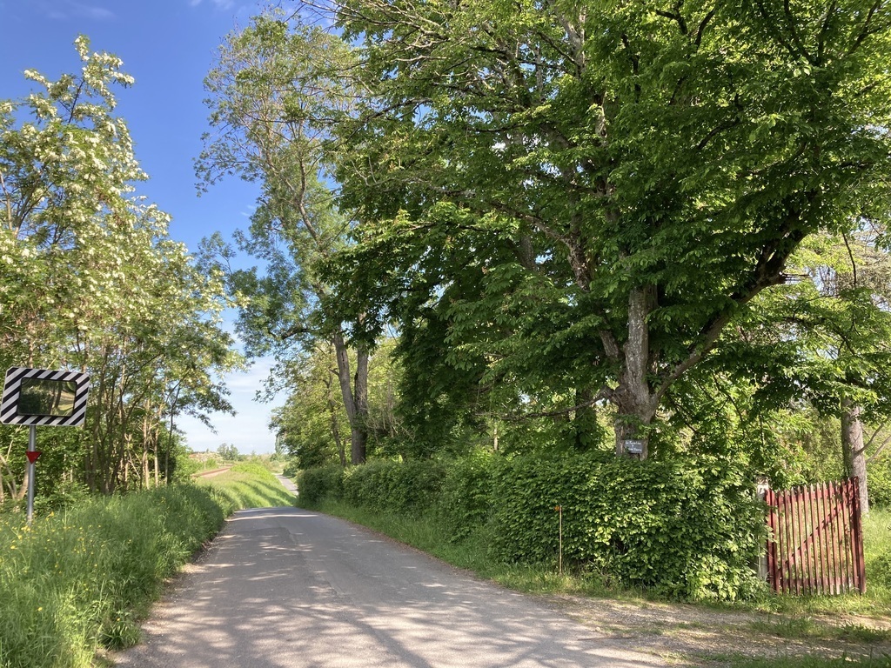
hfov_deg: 63.4
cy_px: 334
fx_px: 721
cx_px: 446
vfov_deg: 49.7
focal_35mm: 28
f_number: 1.8
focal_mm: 3.99
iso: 20
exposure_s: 1/390
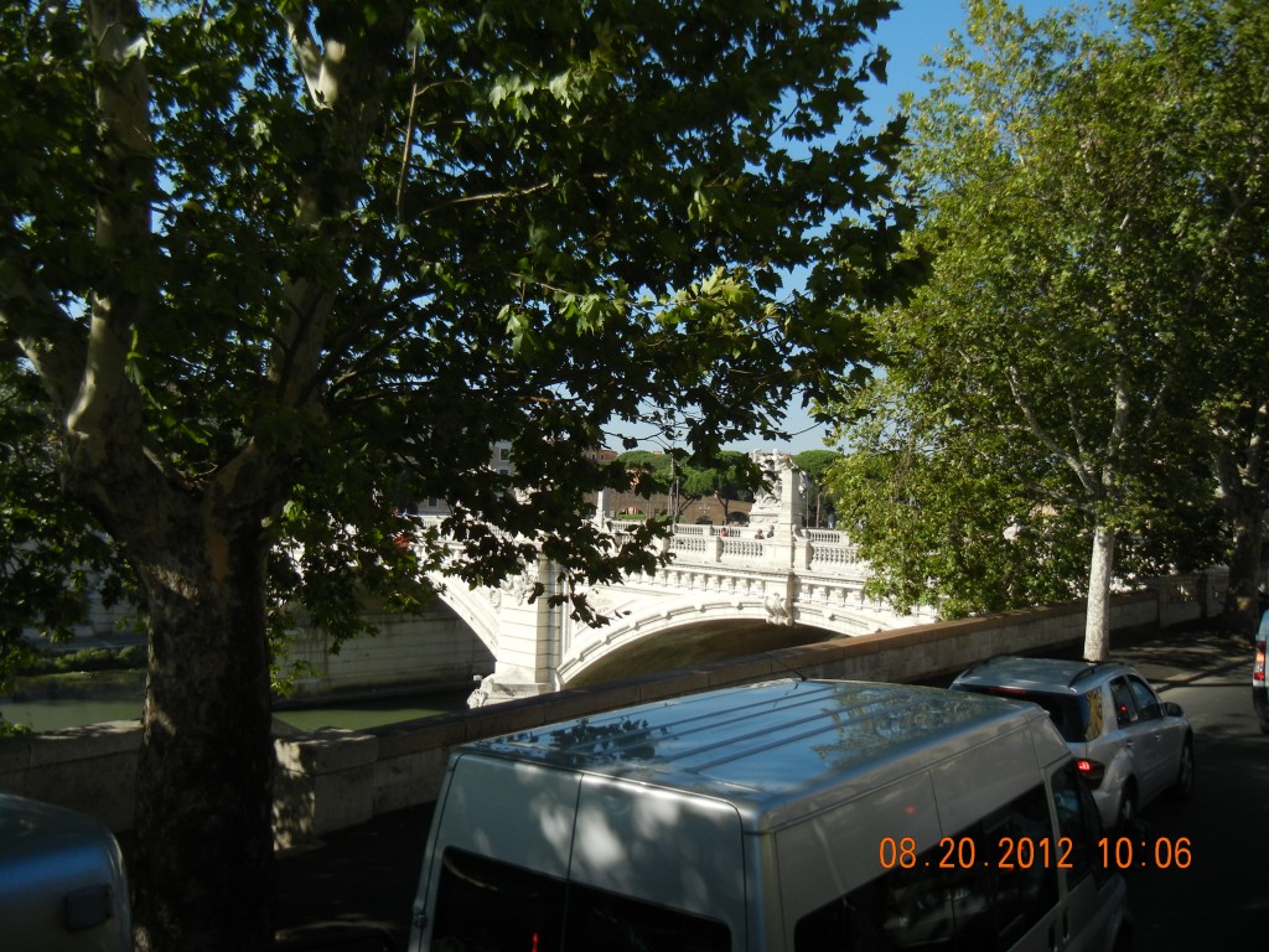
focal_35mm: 30
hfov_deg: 60.0
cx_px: 634
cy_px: 476
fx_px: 1100
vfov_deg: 46.8
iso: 160
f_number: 7
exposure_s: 1/330
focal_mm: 5.4
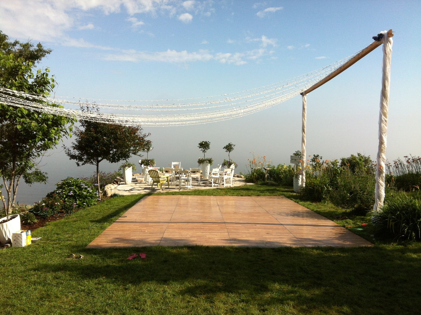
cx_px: 210
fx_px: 425
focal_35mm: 35
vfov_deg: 40.6
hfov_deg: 52.7
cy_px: 158
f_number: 2.8
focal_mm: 3.85
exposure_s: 1/1885
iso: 80
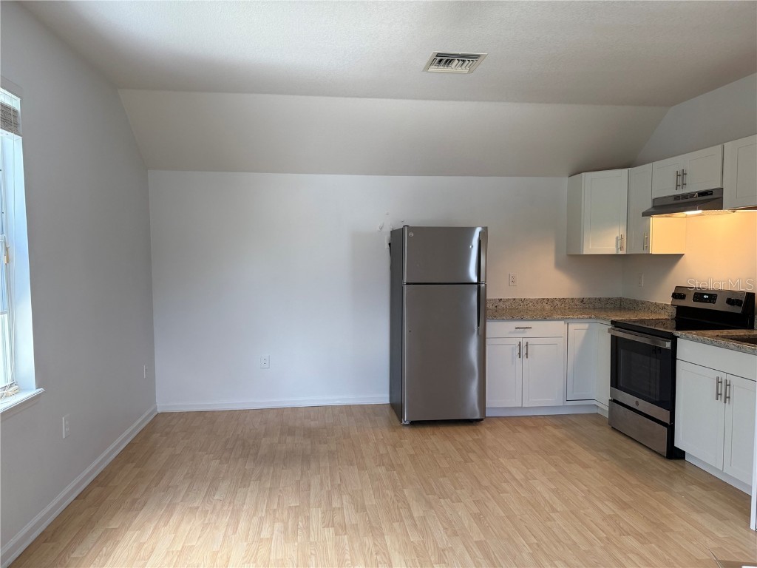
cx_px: 378
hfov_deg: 71.6
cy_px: 284
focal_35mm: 24
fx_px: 525
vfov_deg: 56.8
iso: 160
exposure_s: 1/120
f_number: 1.78
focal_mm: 6.76
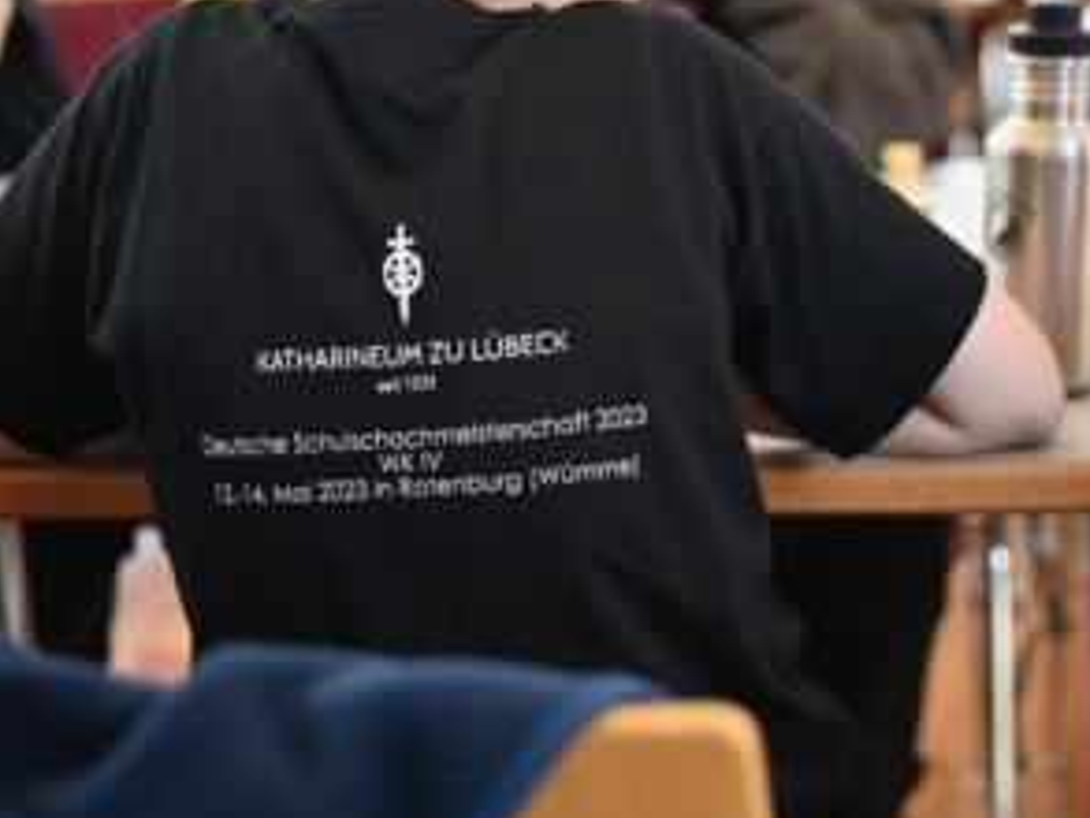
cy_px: 169
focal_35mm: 62
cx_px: 1001
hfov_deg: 29.7
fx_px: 1953
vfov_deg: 23.3
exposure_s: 1/200
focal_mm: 35
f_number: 1.8
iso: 280
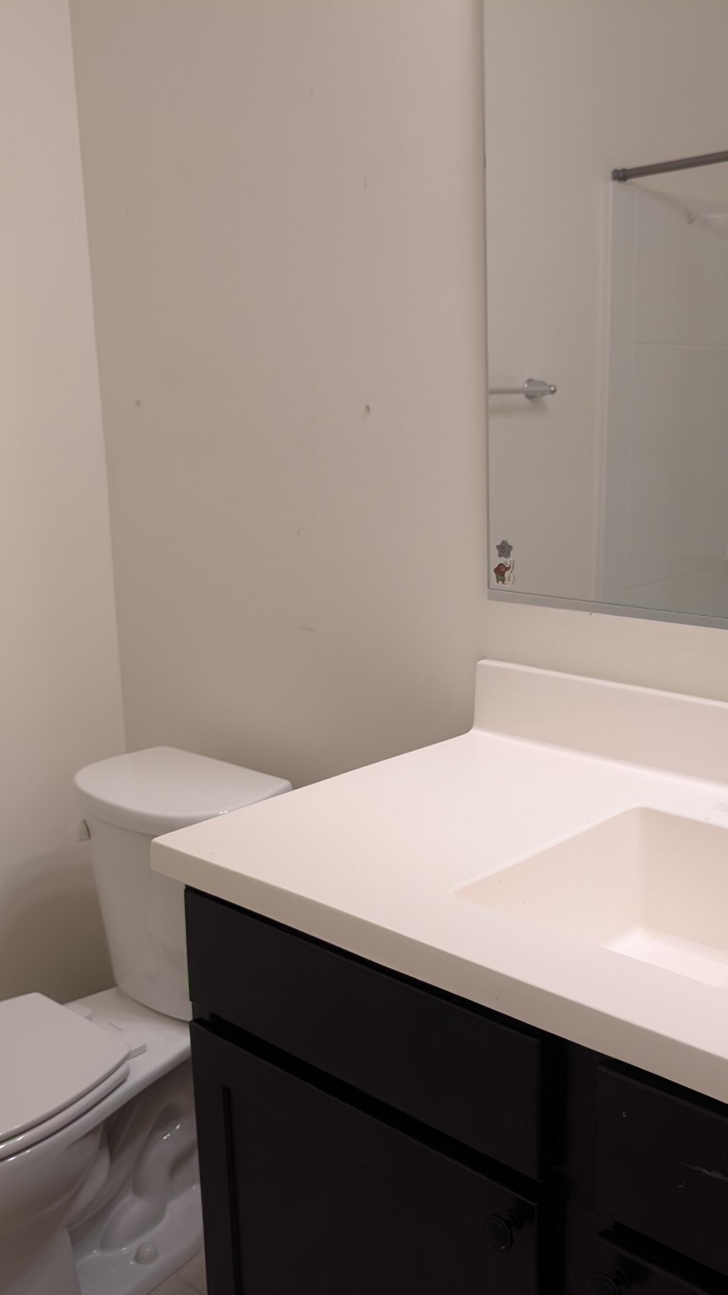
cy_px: 651
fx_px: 1201
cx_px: 447
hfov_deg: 33.6
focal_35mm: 35
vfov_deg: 56.6
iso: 29
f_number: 1.68
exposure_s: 1/24
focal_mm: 6.9
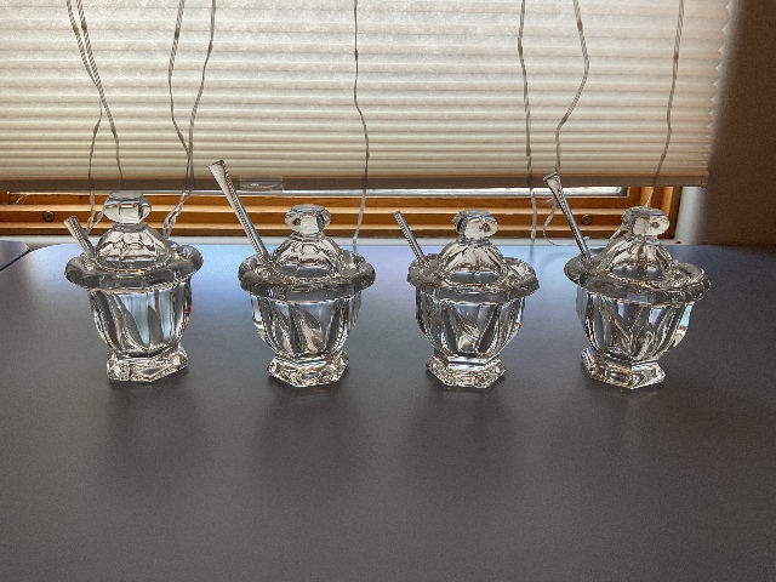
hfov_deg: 61.7
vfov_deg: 48.2
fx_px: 650
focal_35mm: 29
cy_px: 291
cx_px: 388
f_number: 1.8
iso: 64
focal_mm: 3
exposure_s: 1/120
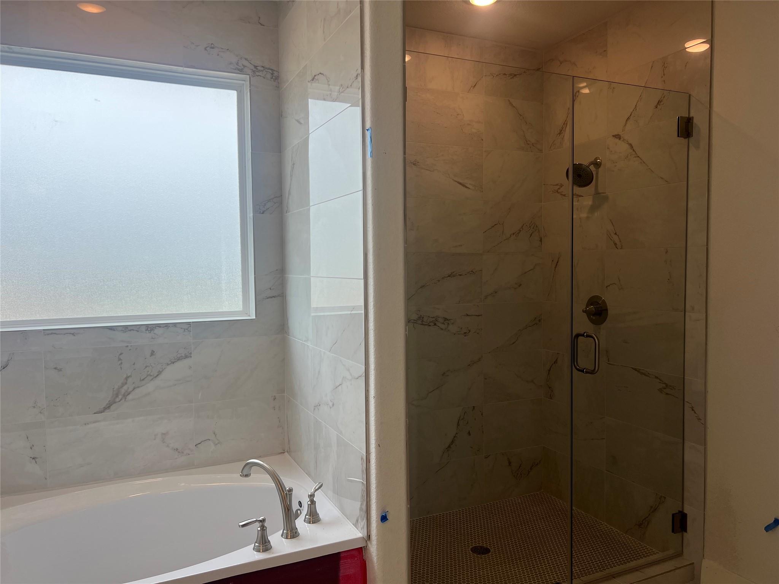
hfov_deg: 67.3
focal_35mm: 26
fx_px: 585
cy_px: 292
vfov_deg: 53.1
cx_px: 390
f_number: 1.5
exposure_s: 1/567
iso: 50
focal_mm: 5.7
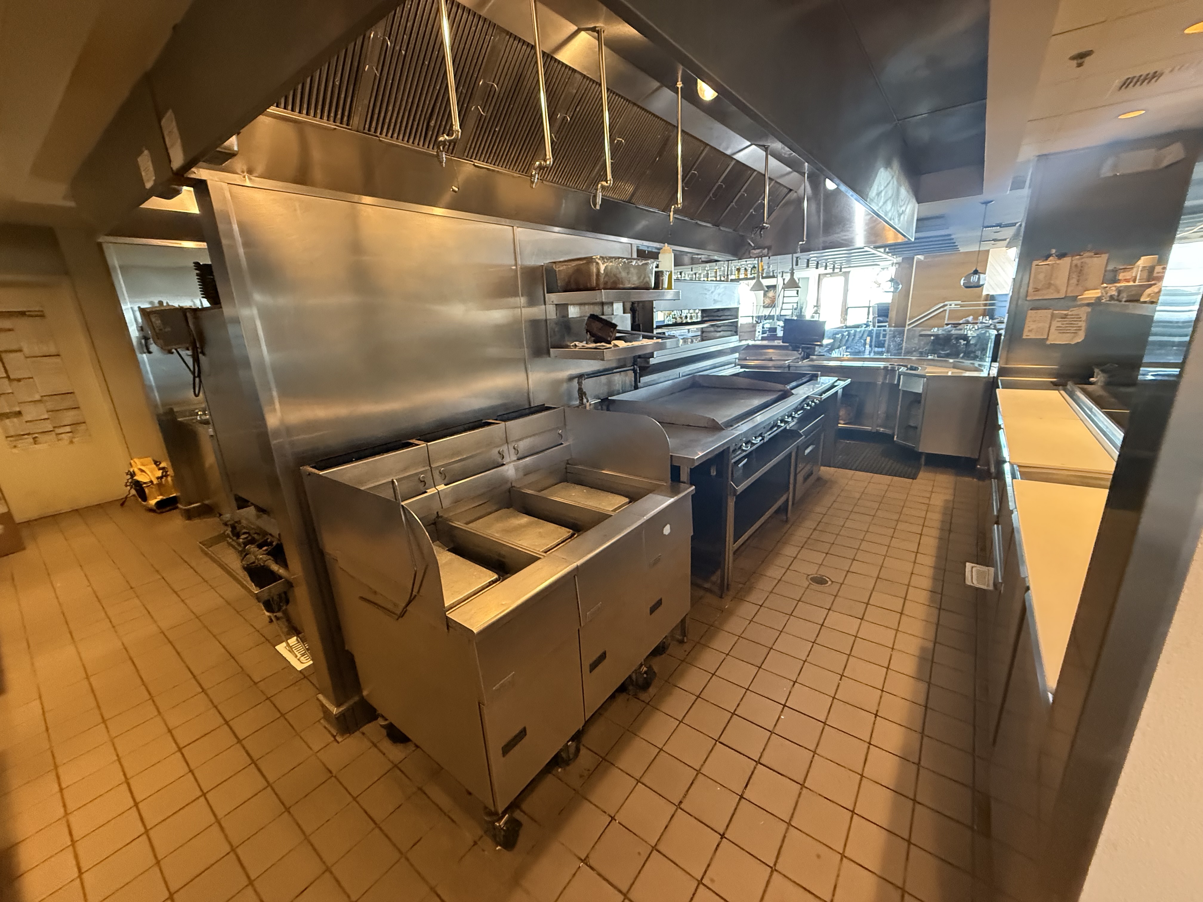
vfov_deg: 85.7
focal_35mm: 14
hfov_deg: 102.1
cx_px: 602
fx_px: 487
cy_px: 451
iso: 640
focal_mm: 2.22
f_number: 2.2
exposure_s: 1/60
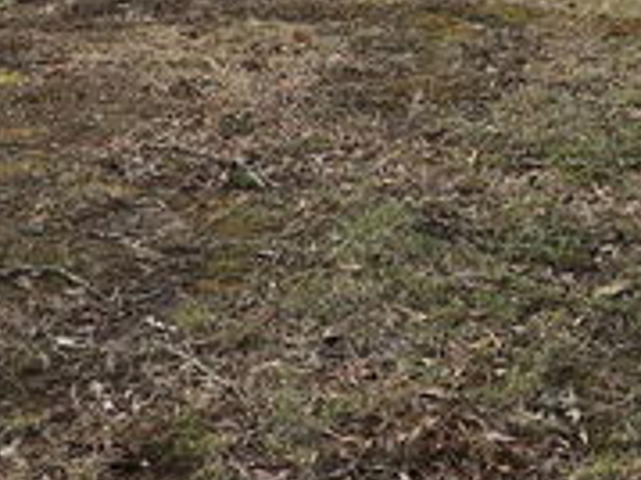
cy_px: -158
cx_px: 620
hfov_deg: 23.5
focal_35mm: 80
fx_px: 1480
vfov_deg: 17.2
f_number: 1.8
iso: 20
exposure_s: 1/277
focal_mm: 3.99
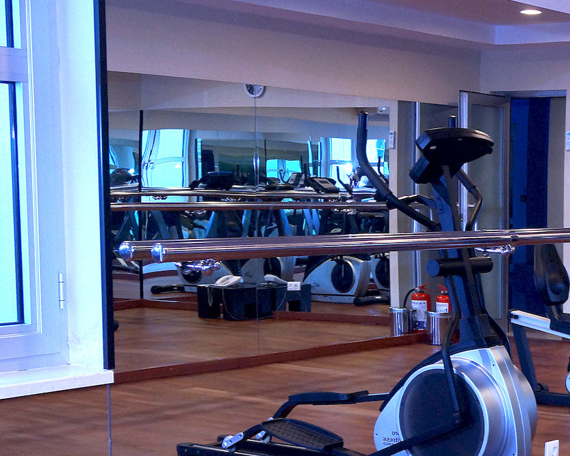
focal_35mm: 74
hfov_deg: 23.8
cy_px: 343
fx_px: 1249
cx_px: 649
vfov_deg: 20.5
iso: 500
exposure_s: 1/60
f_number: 5
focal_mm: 22
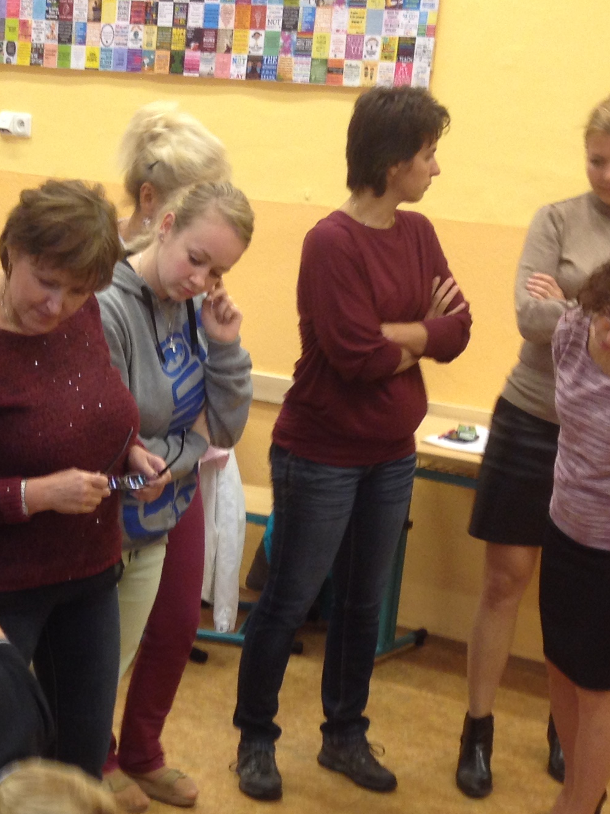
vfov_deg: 22.3
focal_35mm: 86
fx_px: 2021
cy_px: 708
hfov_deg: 17.0
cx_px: 75
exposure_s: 1/20
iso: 64
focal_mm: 4.28
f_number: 2.4
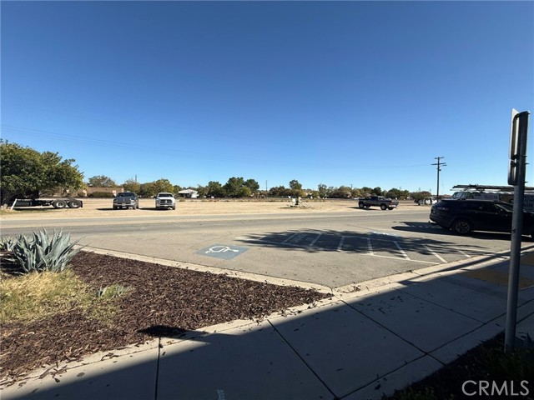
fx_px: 216
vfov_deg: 85.7
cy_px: 200
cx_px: 267
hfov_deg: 102.1
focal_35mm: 14
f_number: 2.2
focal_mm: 2.22
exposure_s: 1/2320
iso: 50
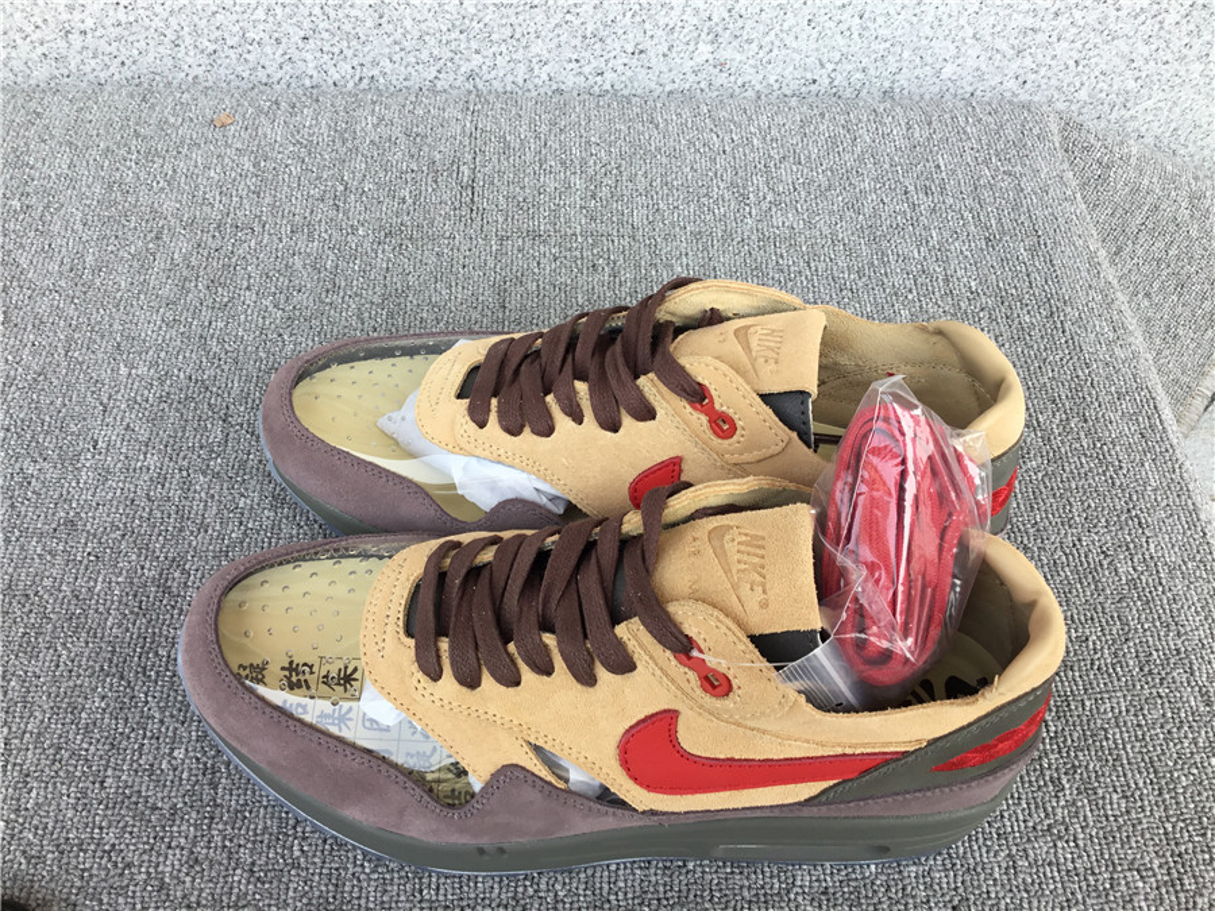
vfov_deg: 45.4
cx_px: 608
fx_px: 1088
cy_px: 456
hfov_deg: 58.4
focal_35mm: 31
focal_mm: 3.3
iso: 25
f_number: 2.4
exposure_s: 1/272
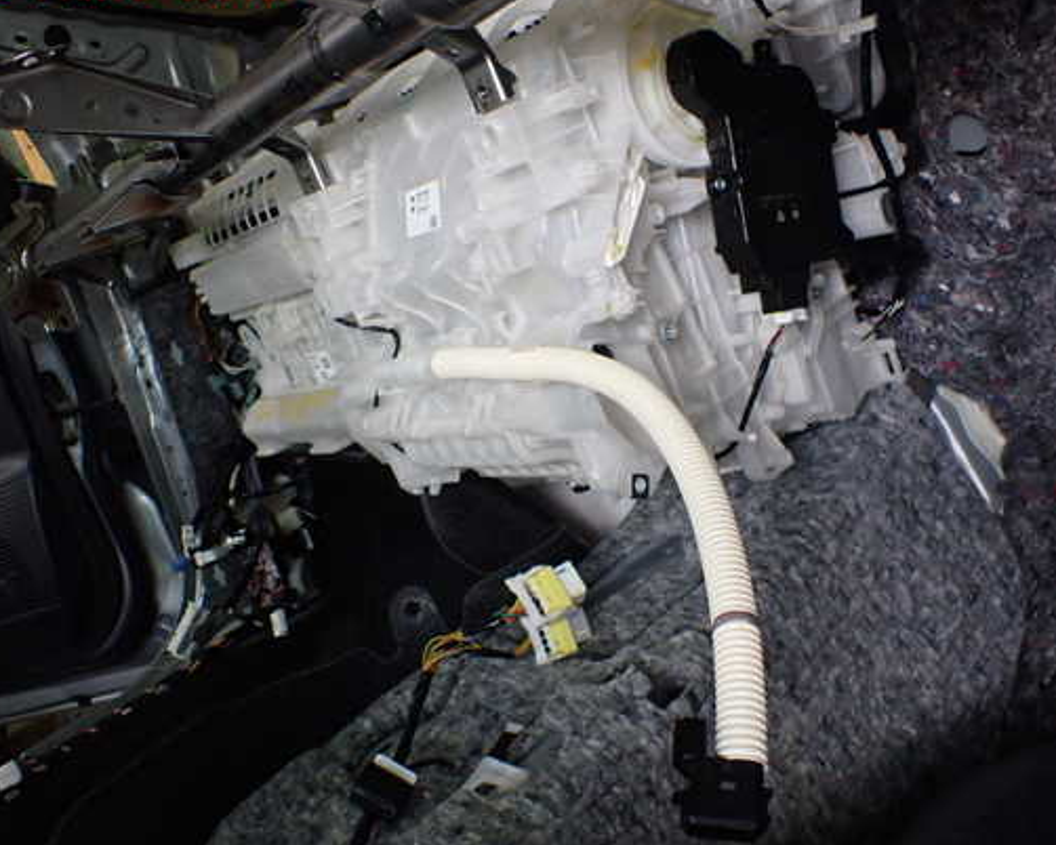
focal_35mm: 35
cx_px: 541
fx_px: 1094
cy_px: 431
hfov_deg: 51.5
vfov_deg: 42.2
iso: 400
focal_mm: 5.4
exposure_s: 1/125
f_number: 2.3
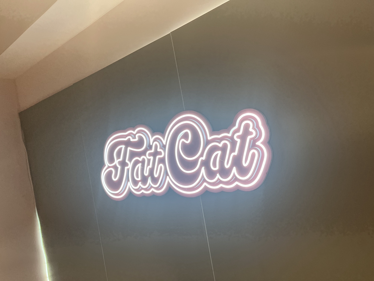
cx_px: 187
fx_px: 281
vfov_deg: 53.1
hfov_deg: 67.3
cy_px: 140
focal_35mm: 26
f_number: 1.6
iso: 40
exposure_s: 1/232
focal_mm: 5.1
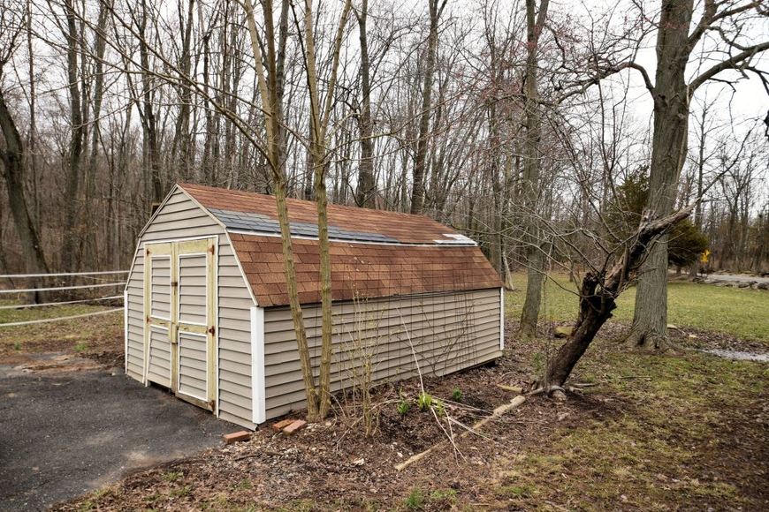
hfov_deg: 81.2
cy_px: 256
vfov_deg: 59.5
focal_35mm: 21
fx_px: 449
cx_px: 384
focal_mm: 14
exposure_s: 1/100
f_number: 8
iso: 100
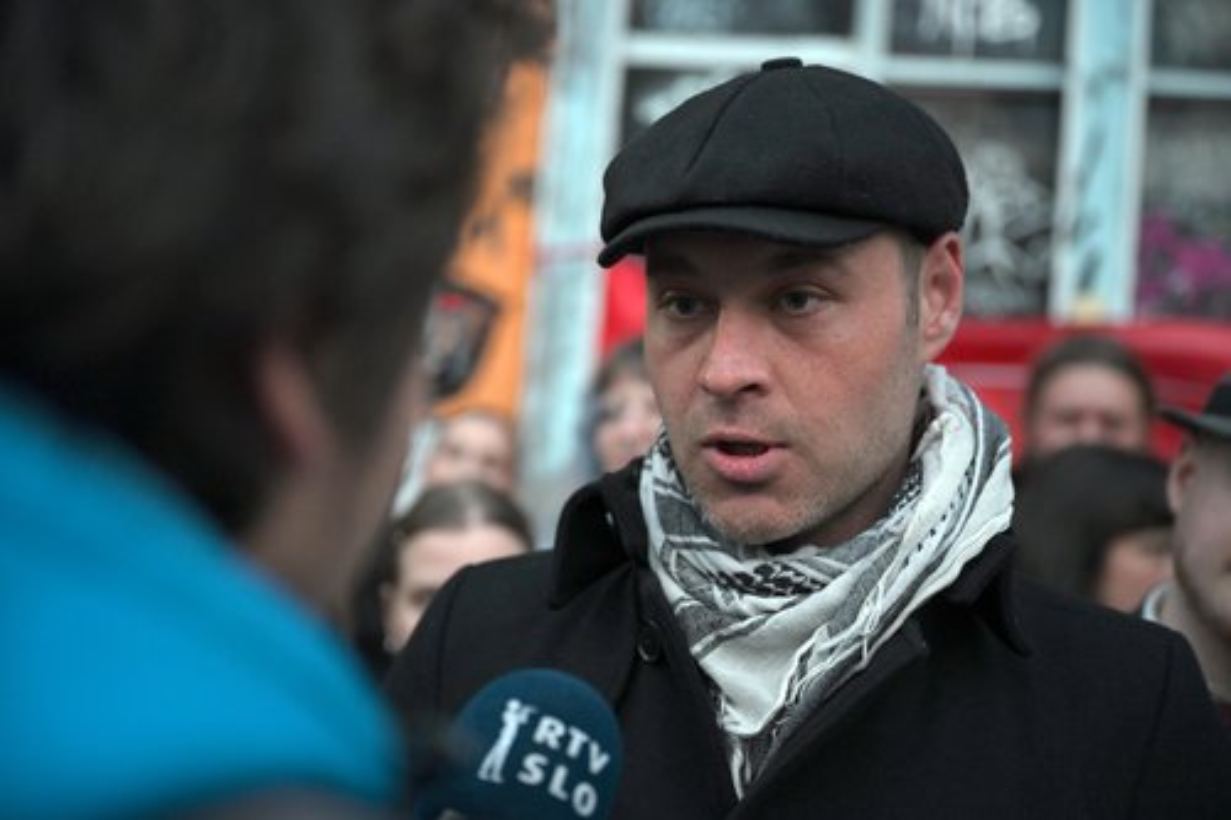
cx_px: 616
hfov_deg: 35.1
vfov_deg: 23.8
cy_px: 410
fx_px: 1948
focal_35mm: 57
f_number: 2.8
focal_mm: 57
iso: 2000
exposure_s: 1/320
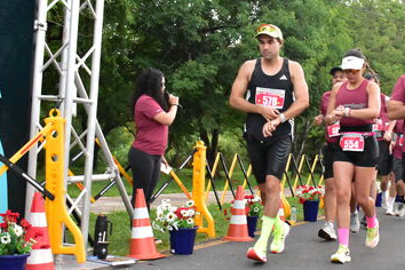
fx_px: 686
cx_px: 302
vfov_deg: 22.3
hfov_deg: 32.3
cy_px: 143
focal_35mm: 61
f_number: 5.6
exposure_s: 1/250
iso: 8000
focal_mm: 24
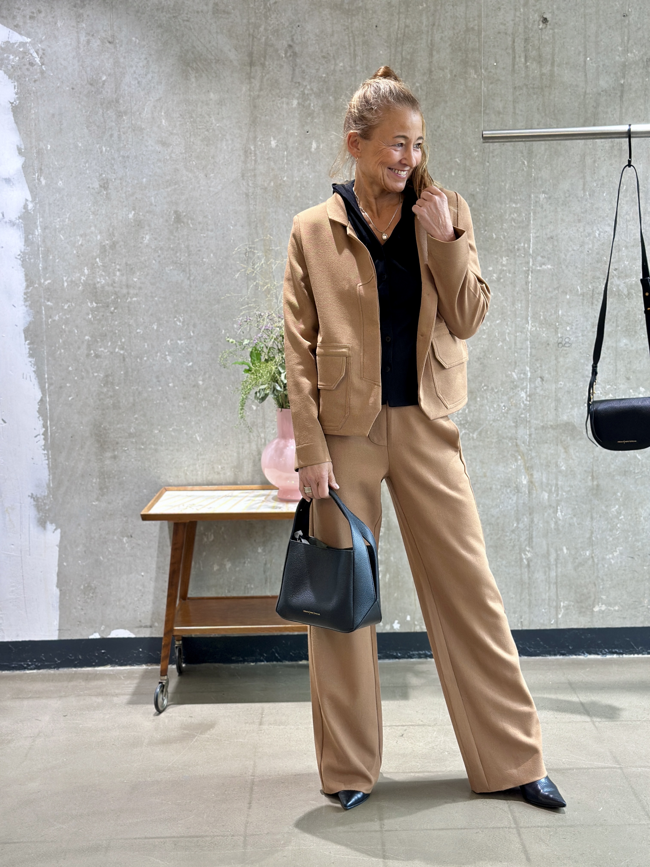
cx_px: 325
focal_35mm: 48
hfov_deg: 30.3
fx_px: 1202
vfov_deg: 39.7
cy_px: 434
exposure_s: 1/100
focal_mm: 6.86
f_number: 1.78
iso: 125
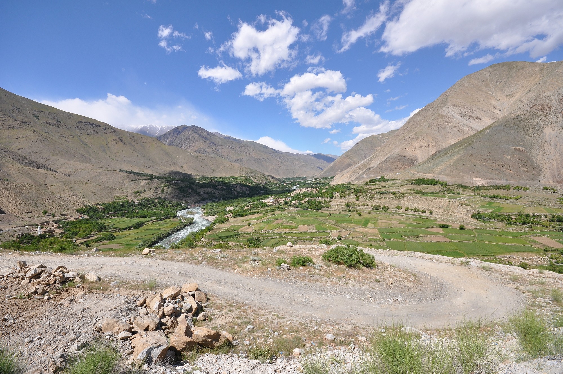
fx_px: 234
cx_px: 282
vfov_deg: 77.2
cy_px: 187
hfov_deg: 100.5
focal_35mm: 15
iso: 200
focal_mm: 10
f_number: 9
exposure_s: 1/320
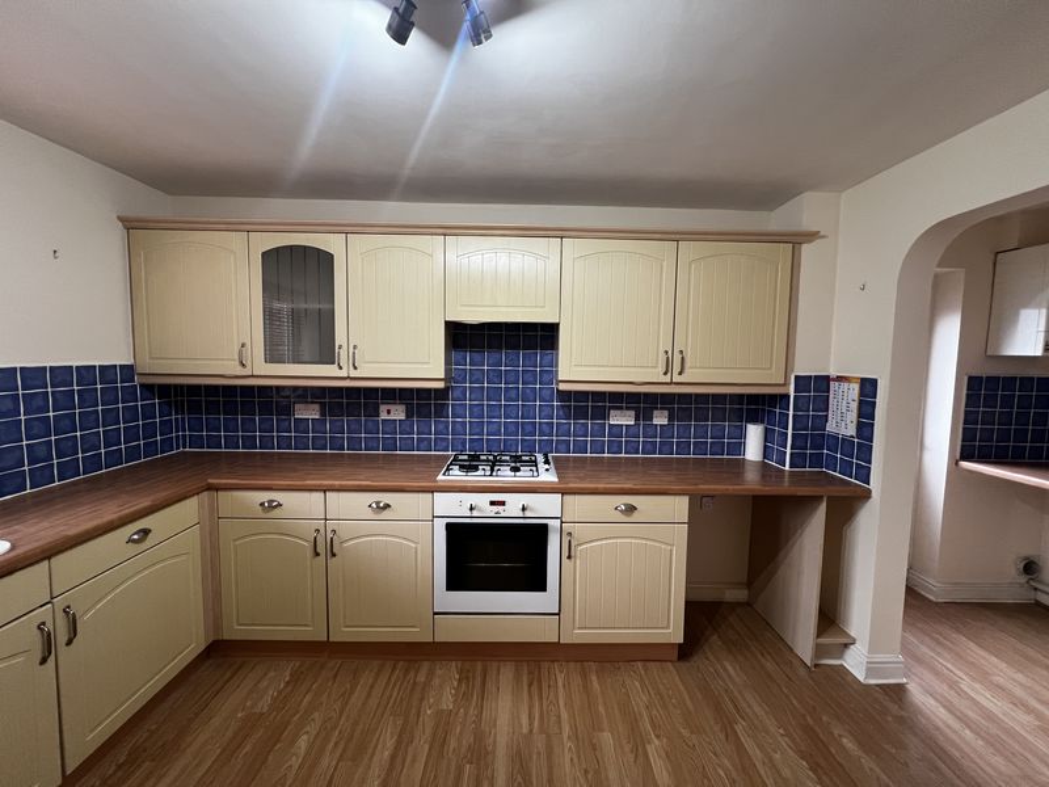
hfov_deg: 106.2
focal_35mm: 13
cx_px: 524
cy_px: 394
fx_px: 394
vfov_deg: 89.9
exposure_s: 1/50
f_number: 1.8
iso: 125
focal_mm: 1.57
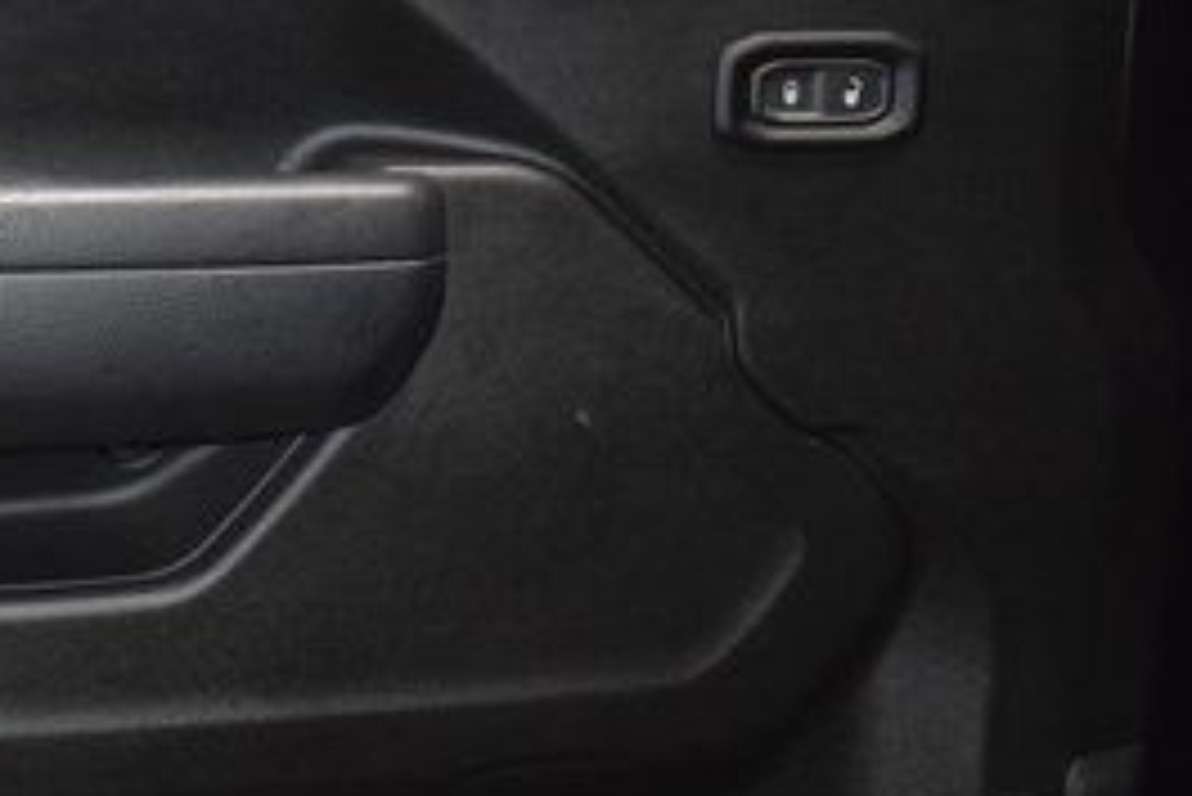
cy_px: 452
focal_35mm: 87
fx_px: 2882
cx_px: 90
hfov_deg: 22.7
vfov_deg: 15.7
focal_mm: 24
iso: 2800
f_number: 3.8
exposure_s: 1/125
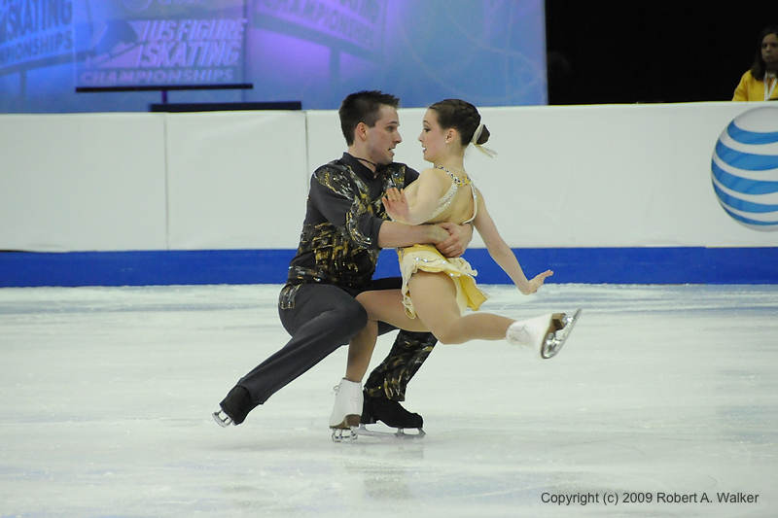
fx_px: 6482
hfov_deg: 6.9
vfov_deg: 4.6
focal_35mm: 300
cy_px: 259
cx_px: 389
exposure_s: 1/1000
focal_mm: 200
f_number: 5.6
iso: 3200
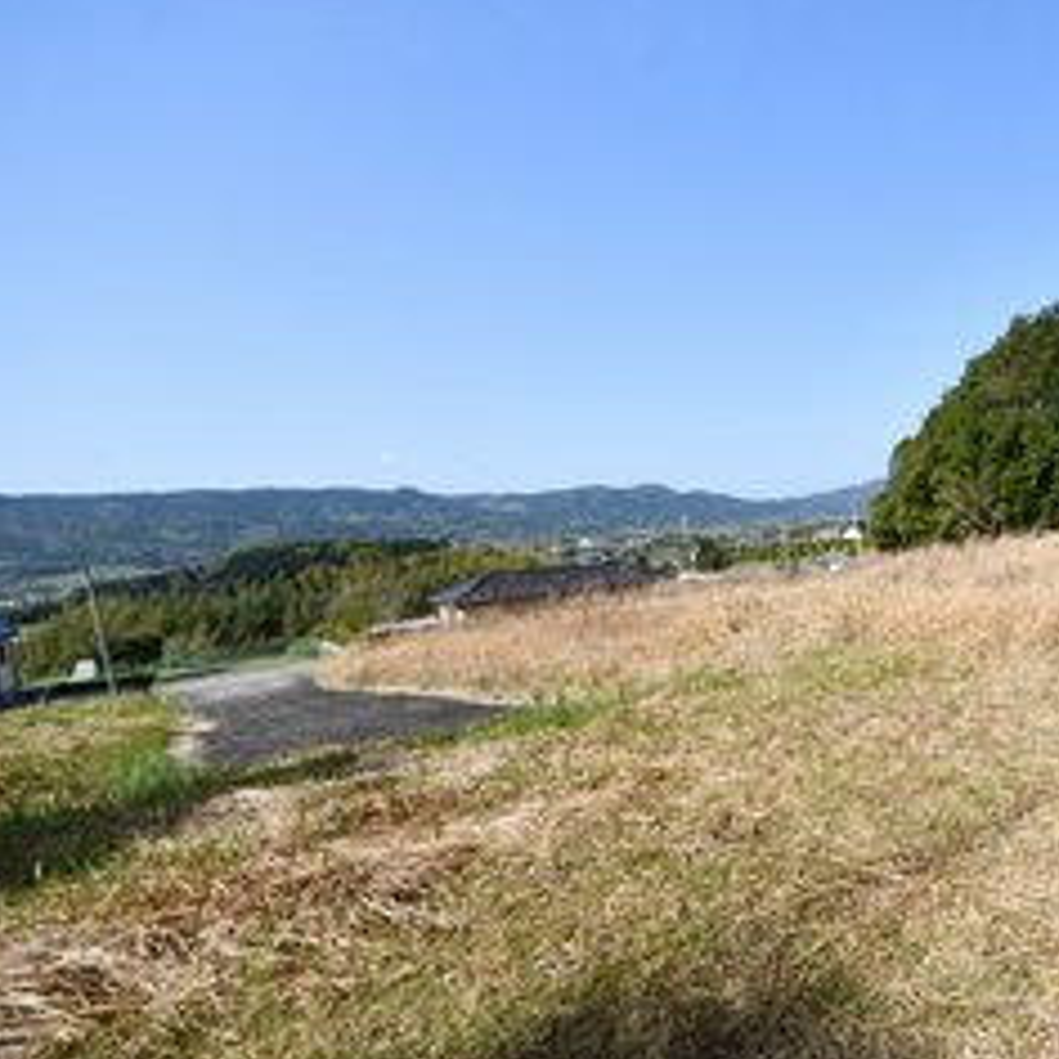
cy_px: 595
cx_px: 866
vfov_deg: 77.3
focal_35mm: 19
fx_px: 658
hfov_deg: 69.1
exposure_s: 1/320
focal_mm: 8
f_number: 9
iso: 100
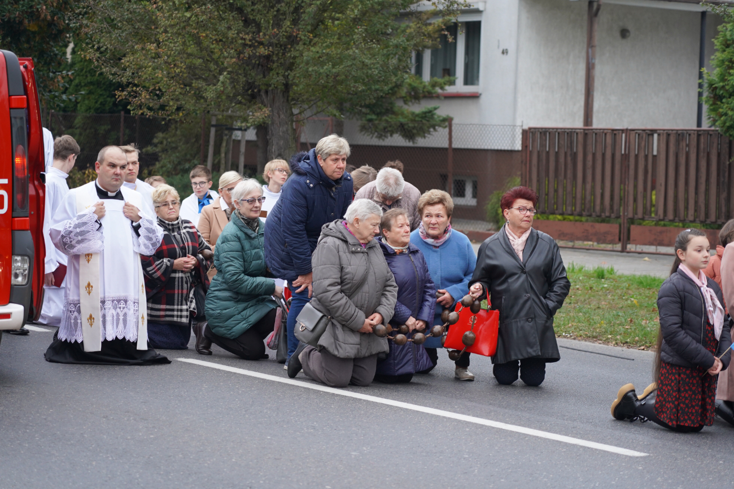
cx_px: 367
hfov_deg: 19.5
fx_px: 2141
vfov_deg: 13.0
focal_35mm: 105
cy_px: 244
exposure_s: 1/160
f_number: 4
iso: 1250
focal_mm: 105
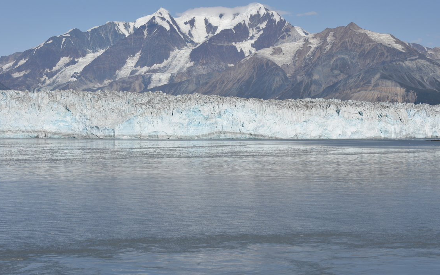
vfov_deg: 18.1
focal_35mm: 72
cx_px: 242
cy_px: 141
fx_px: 863
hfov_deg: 28.6
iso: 100
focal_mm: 62
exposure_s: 1/500
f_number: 11
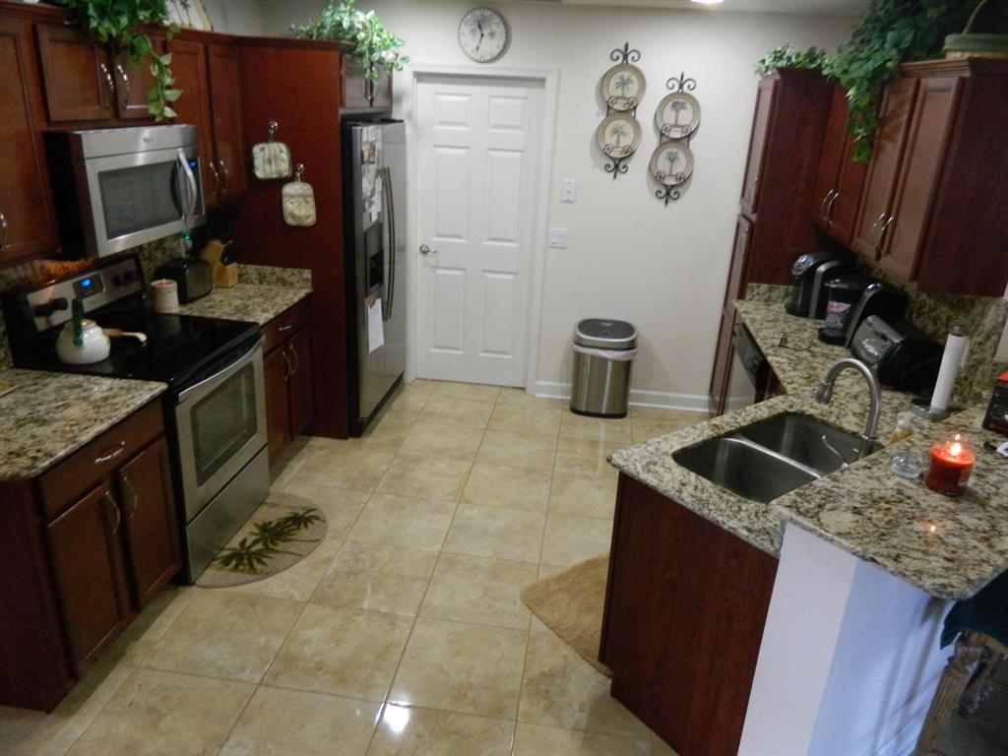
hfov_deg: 69.4
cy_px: 378
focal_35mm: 25
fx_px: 728
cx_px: 504
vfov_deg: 54.9
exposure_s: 1/30
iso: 320
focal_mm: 4.5
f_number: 3.1
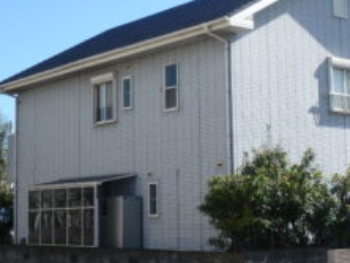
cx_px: 224
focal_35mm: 71
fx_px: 719
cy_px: 138
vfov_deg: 20.8
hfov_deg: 27.3
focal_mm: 8.1
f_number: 5.2
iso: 125
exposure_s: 1/400
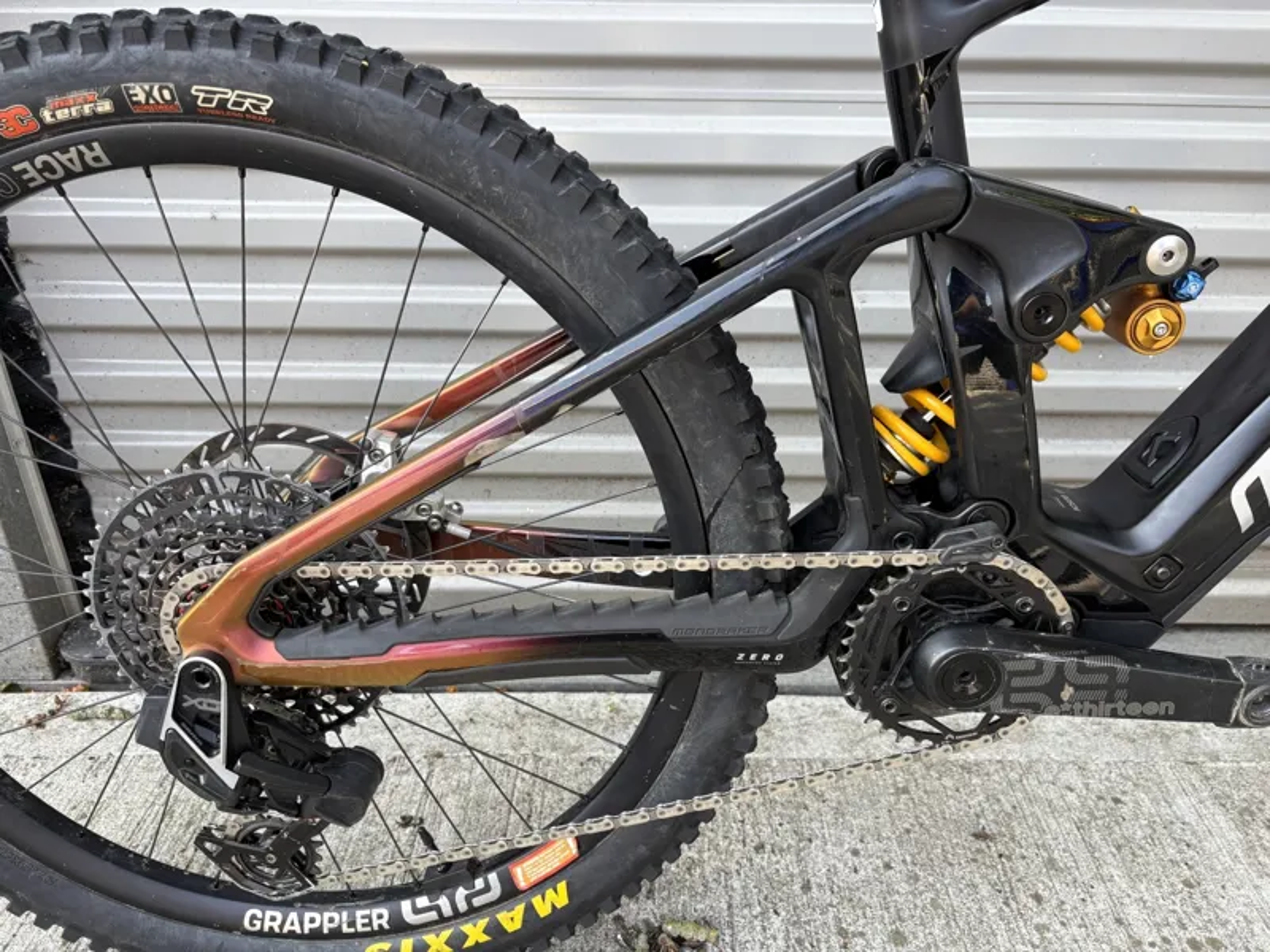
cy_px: 476
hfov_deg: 67.3
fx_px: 954
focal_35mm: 26
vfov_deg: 53.1
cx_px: 635
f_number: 1.6
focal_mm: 5.96
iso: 32
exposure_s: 1/122
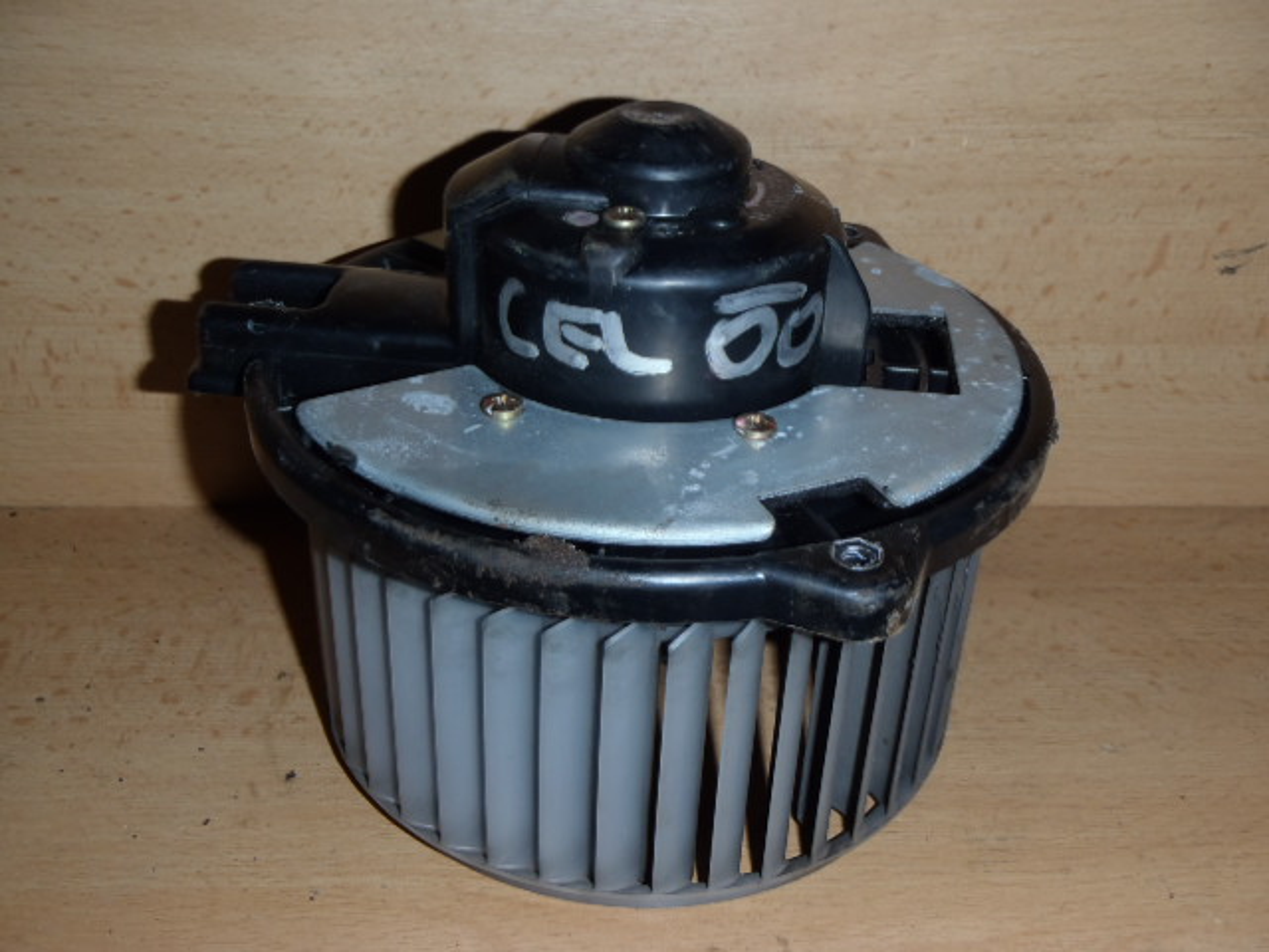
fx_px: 1393
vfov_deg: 37.7
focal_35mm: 38
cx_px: 634
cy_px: 476
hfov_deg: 49.0
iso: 100
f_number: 4.6
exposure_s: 1/40
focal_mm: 6.83
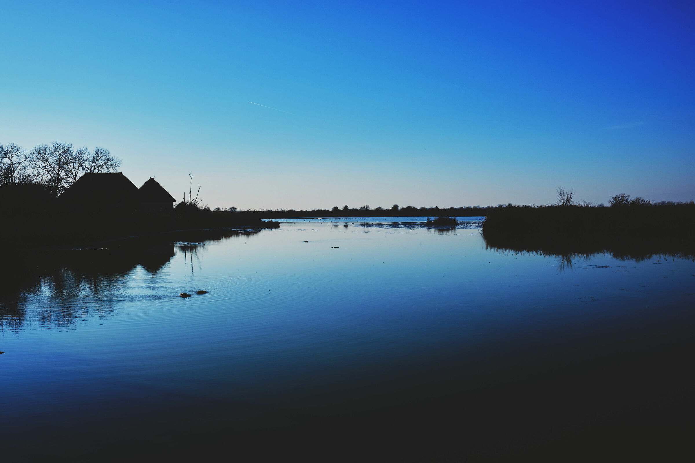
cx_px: 348
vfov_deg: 37.9
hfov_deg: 54.4
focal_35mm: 35
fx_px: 676
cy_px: 232
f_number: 5.6
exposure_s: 1/180
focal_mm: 23
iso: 200
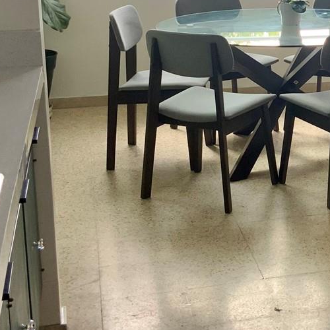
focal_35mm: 82
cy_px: 69
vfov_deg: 20.9
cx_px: 349
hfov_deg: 20.3
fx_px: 884
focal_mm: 3
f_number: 1.8
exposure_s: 1/120
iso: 50
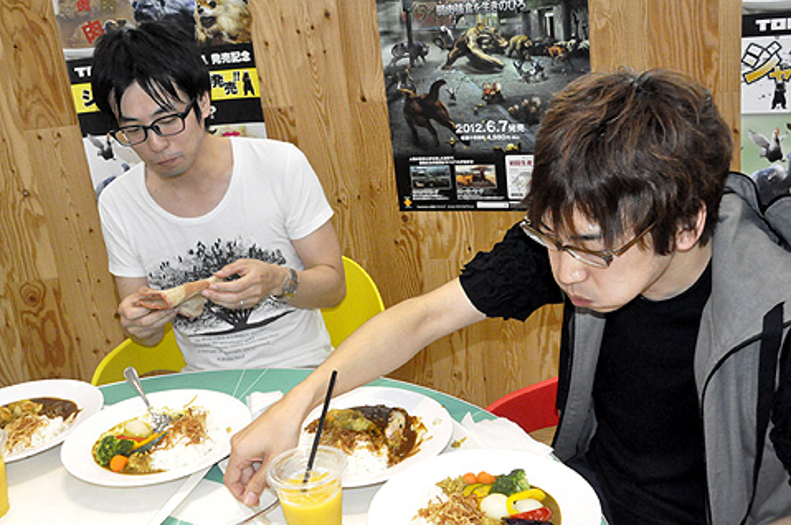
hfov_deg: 42.3
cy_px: 253
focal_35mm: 47
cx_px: 395
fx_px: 1021
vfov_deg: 28.8
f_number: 10
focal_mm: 29
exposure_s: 1/200
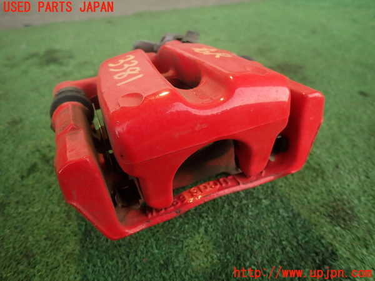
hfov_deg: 69.4
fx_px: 271
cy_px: 140
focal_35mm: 25
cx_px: 188
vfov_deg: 54.9
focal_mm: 4.5
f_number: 2
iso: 200
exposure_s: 1/40
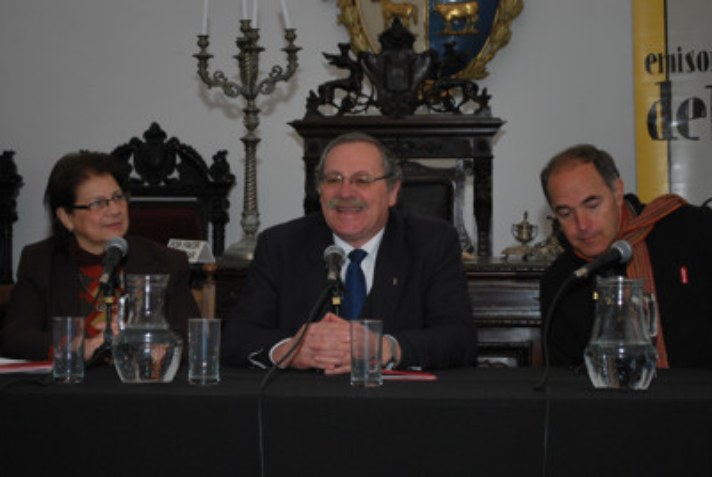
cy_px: 238
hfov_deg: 24.6
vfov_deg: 16.6
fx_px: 1634
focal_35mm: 82
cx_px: 356
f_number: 5.6
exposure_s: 1/60
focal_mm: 55
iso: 200
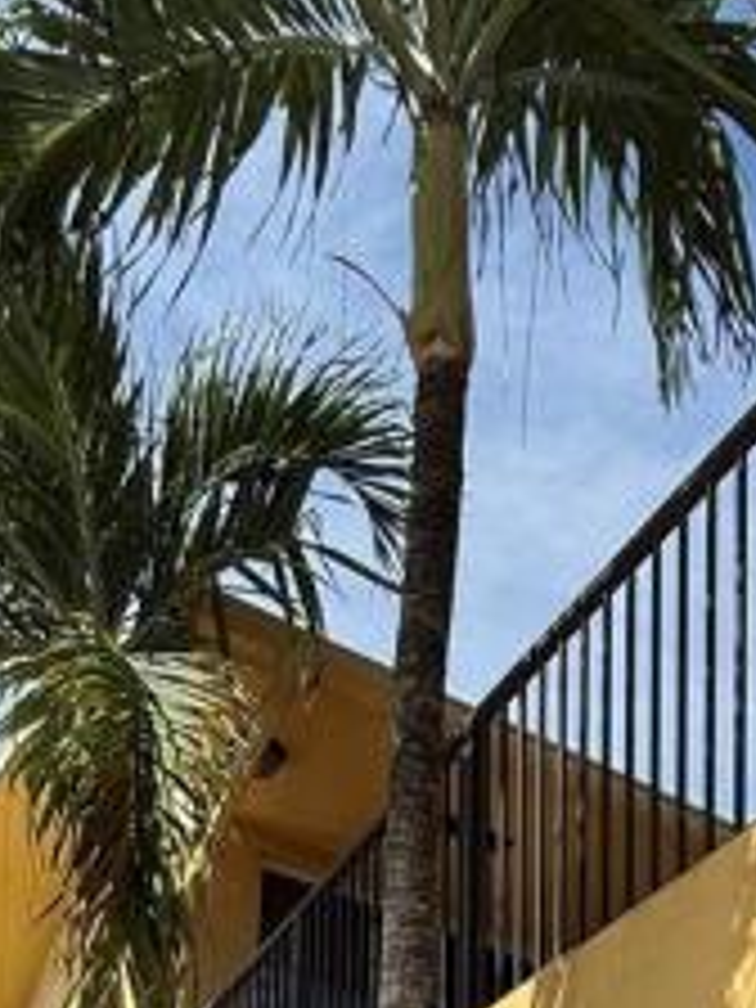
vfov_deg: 29.1
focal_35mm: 45
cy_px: 1458
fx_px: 1310
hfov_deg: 31.3
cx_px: 612
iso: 50
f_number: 2.2
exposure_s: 1/1399
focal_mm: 2.22
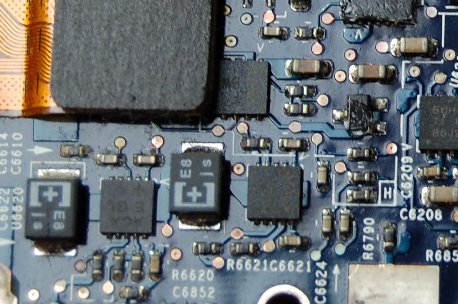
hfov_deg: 7.5
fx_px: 3466
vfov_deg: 5.0
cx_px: 557
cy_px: -19
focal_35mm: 273
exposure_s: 1/60
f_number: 5.6
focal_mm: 55
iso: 400
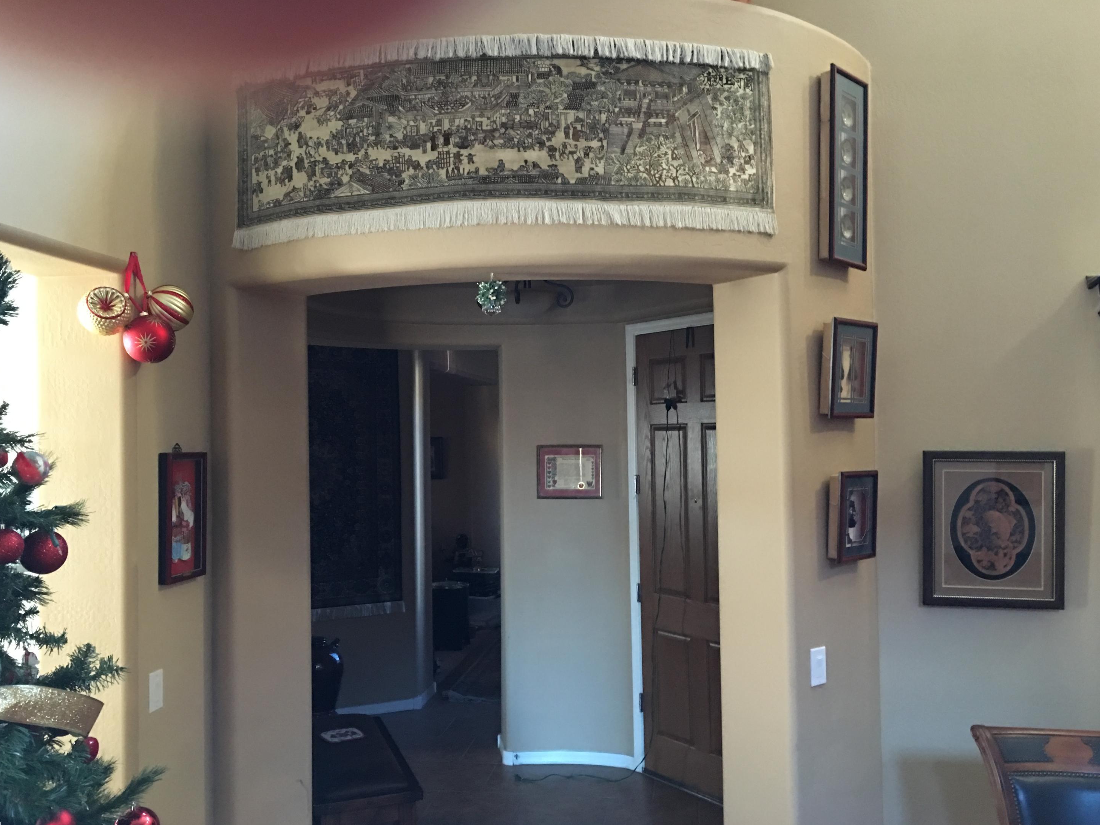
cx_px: 540
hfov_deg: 60.0
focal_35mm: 30
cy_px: 423
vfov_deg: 46.8
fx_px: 953
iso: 80
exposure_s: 1/4
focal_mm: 4.15
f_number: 2.2
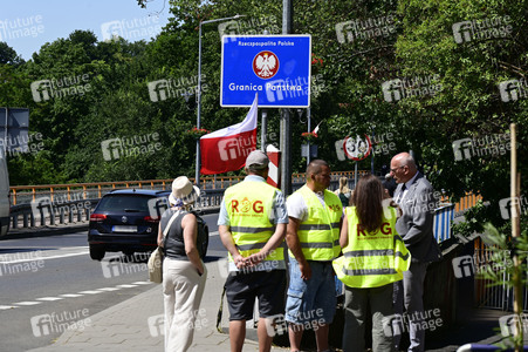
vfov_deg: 11.9
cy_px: 176
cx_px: 264
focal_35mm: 115
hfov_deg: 17.8
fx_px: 1685
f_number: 8
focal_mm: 115
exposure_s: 1/250
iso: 100
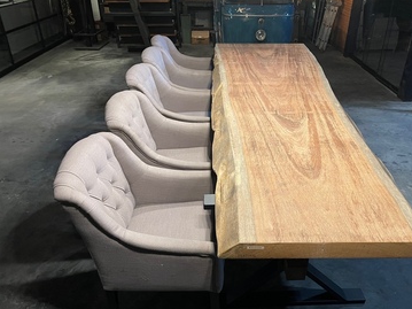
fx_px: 345
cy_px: 168
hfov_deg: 61.6
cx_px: 225
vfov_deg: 48.2
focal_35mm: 29
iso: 500
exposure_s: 1/50
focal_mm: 5.1
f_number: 1.6
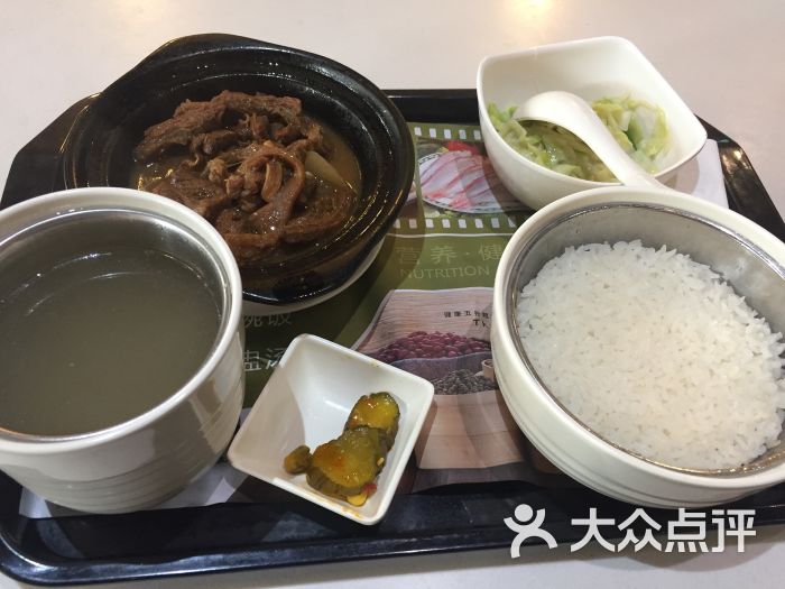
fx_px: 658
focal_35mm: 29
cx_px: 392
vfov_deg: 48.2
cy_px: 294
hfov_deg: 61.7
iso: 160
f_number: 2.2
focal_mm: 4.15
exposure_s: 1/33
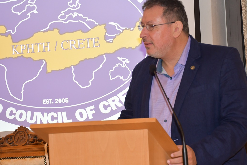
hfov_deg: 22.6
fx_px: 618
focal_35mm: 90
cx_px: 142
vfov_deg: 15.2
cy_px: 82
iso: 1000
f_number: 7.1
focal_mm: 50
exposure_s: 1/60
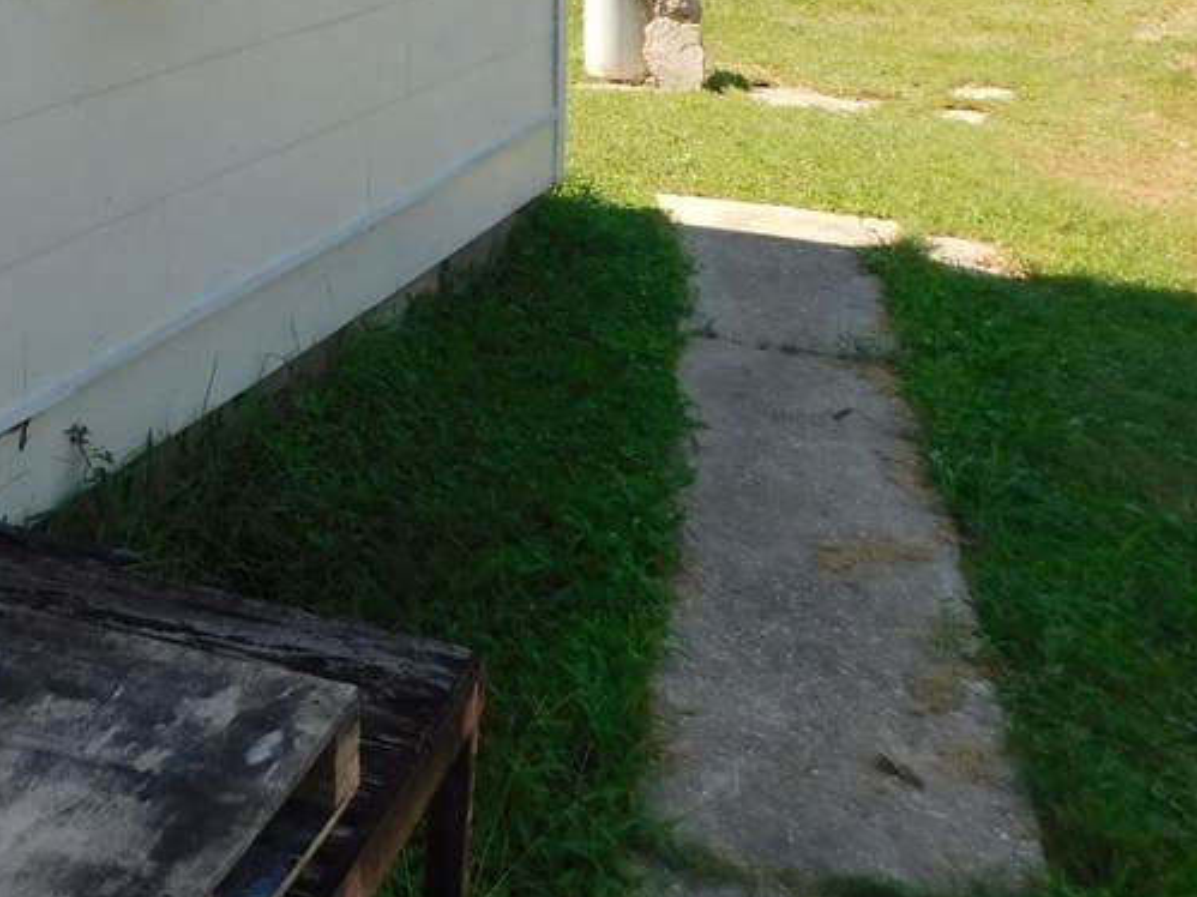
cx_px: -65
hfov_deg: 29.9
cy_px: -130
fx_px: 2040
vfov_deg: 23.1
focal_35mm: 59
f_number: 3
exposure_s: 1/800
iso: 125
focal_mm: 4
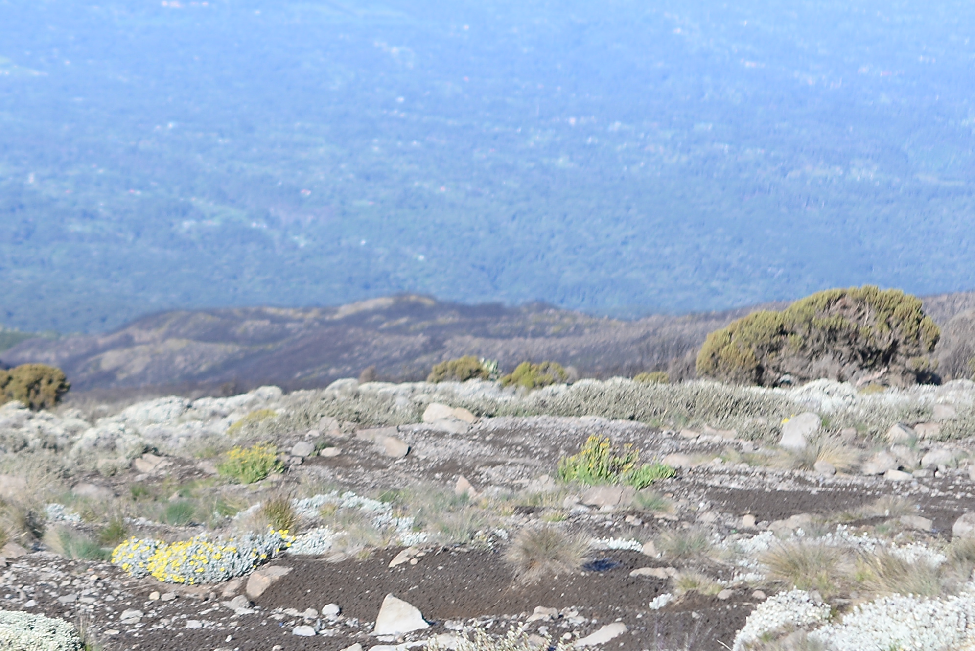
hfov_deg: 13.4
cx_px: -59
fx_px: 4091
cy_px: 16
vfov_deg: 9.0
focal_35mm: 151
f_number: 2.8
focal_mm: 50
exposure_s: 1/2000
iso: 140
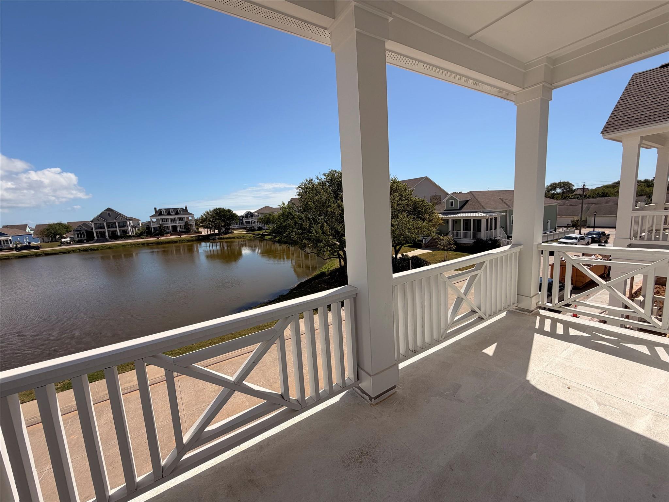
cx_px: 334
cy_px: 251
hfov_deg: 102.1
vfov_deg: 85.7
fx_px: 271
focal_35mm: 14
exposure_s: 1/1368
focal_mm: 2.22
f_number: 2.2
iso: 20
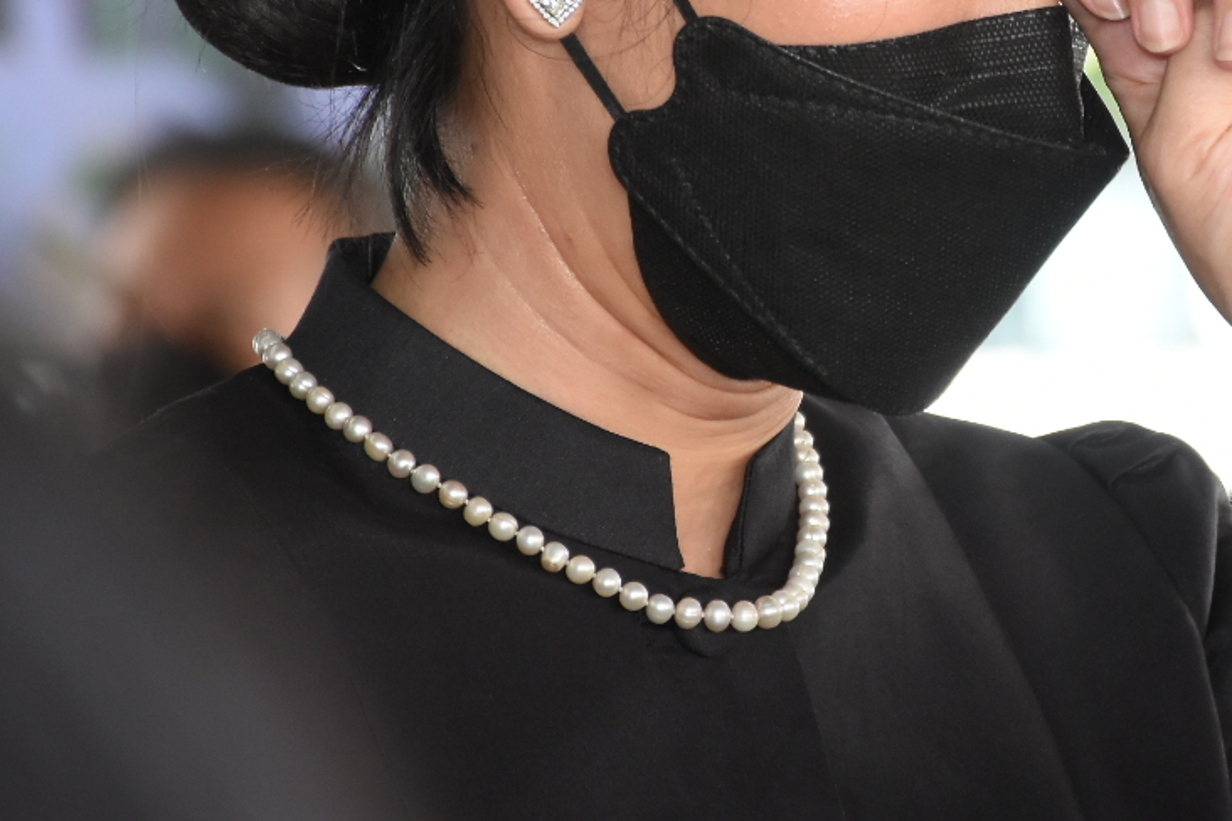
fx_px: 15912
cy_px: 178
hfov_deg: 4.4
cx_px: 1013
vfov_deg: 3.0
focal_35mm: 465
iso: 800
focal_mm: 140
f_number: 5.6
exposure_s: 1/60
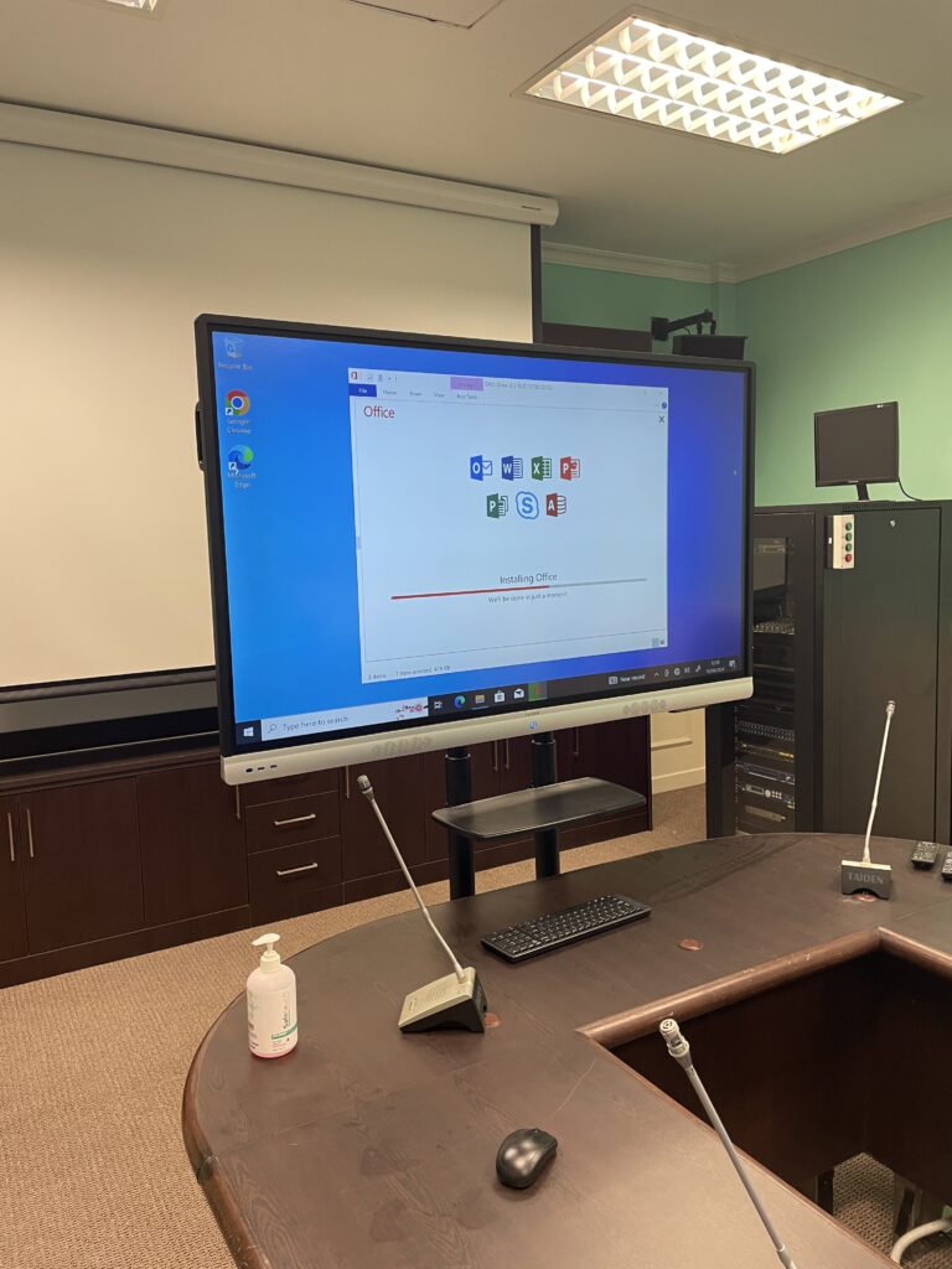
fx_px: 953
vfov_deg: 67.3
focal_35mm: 26
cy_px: 634
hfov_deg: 53.1
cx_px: 476
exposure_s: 1/50
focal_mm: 4.2
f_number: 1.6
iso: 64
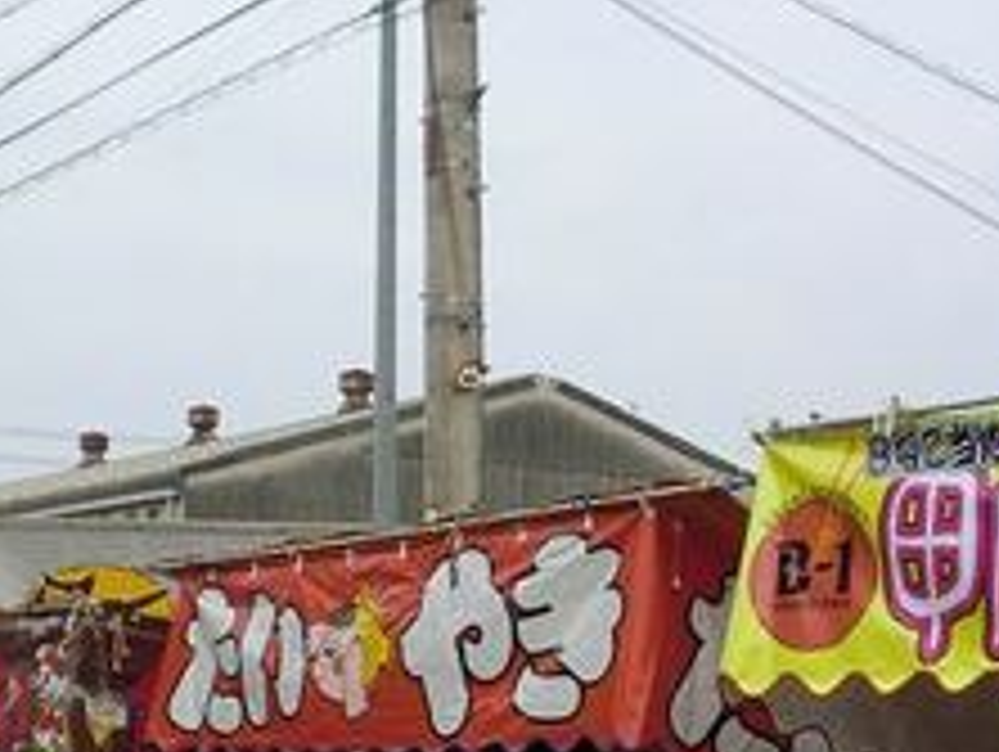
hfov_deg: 25.4
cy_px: 727
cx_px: 297
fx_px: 2196
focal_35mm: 76
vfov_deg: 19.0
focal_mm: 4.65
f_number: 2.6
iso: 64
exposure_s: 1/400
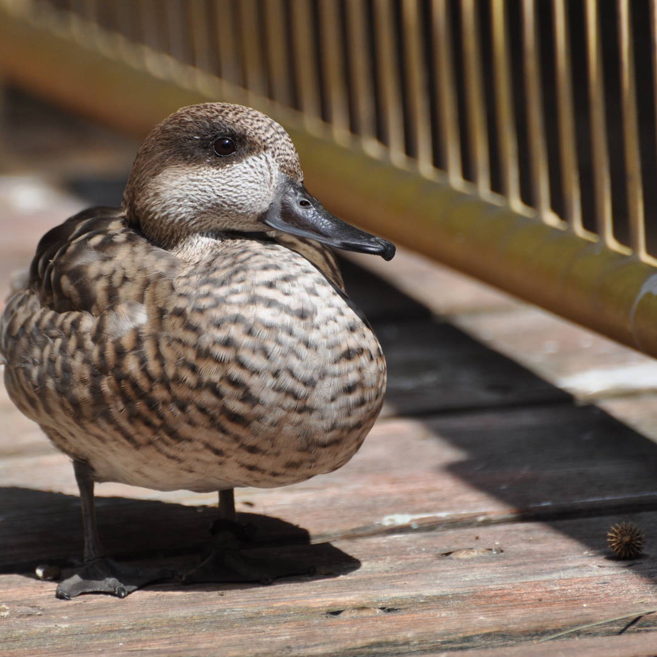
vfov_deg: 3.0
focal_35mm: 577
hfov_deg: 3.0
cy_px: 329
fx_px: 12390
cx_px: 205
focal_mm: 300
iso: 400
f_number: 5.6
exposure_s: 1/1250
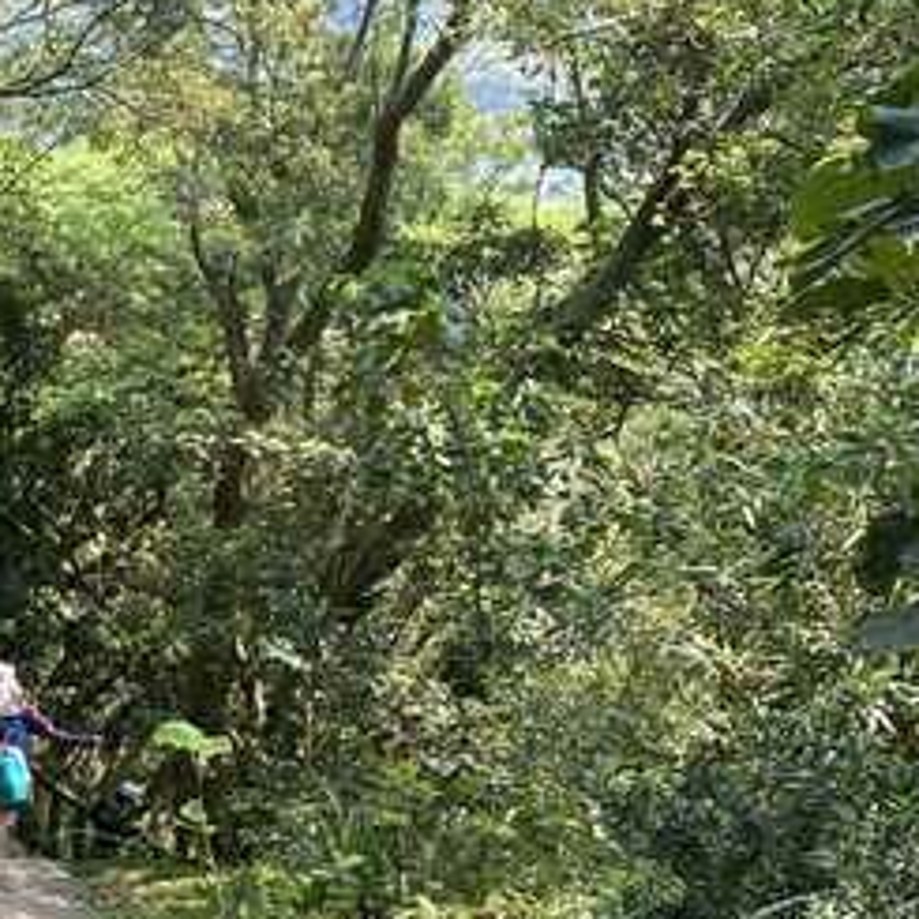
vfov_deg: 22.8
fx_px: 2253
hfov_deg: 20.5
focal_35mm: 75
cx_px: -364
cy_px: 690
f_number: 1.8
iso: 32
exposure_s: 1/295
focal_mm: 4.25
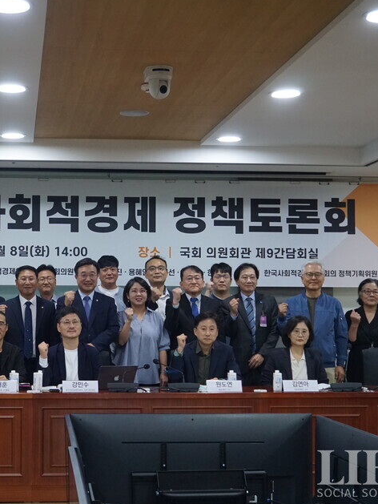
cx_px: 89
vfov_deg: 29.4
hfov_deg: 22.0
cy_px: 252
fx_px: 961
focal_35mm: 66
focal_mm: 30
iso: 1600
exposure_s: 1/160
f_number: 5
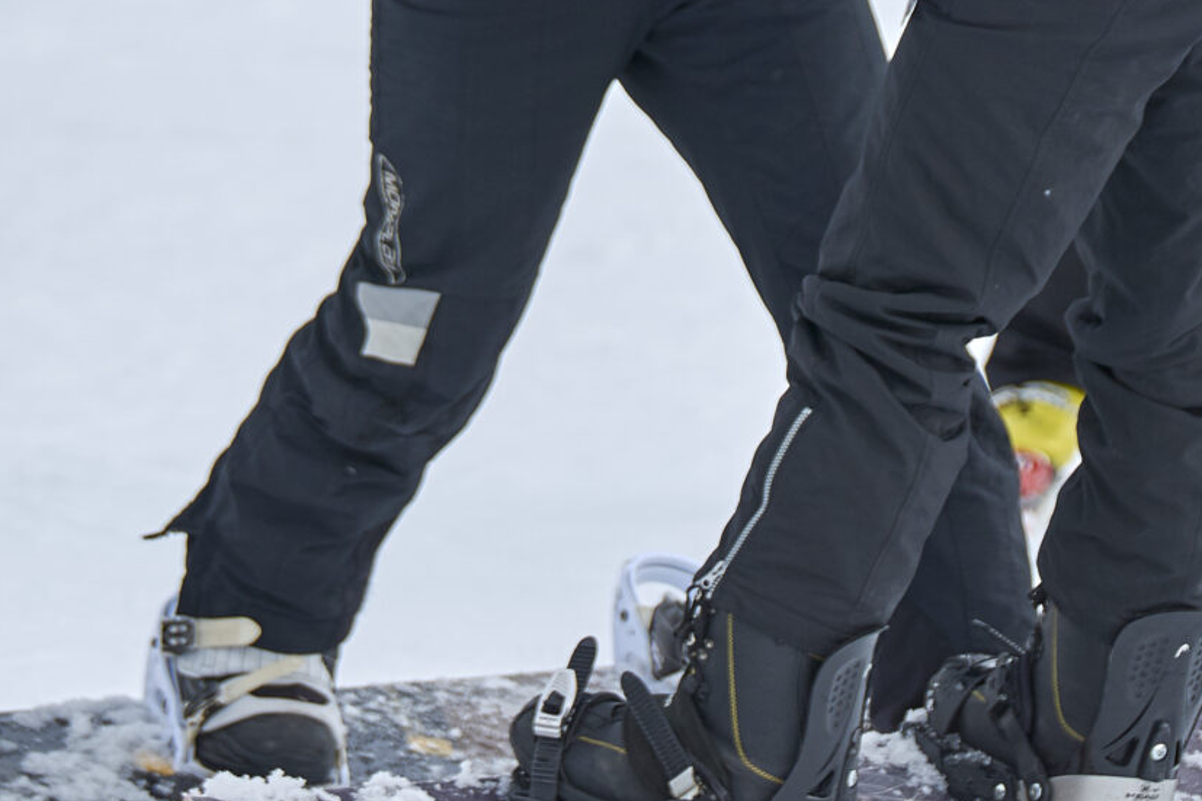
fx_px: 19379
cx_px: 775
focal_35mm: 581
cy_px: -33
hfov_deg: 3.6
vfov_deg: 2.4
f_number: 3.5
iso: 100
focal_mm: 125
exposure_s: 1/640
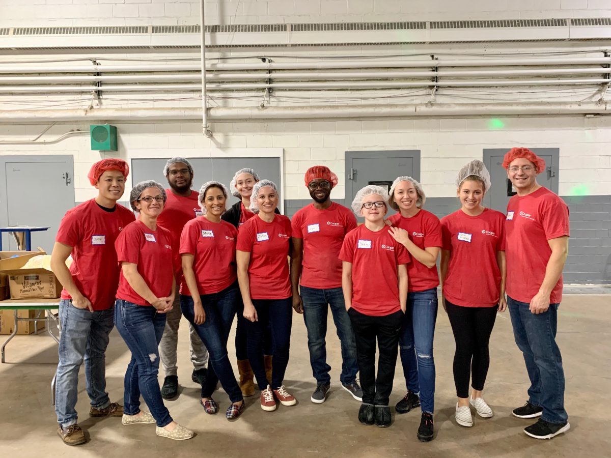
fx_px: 459
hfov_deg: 67.3
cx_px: 306
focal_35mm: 26
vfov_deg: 53.1
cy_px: 229
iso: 400
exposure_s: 1/51
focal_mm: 4.25
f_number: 1.8
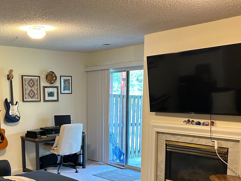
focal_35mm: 44
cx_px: 71
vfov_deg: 32.1
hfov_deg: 42.1
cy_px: 141
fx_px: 306
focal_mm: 5.7
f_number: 1.5
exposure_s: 1/60
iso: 200
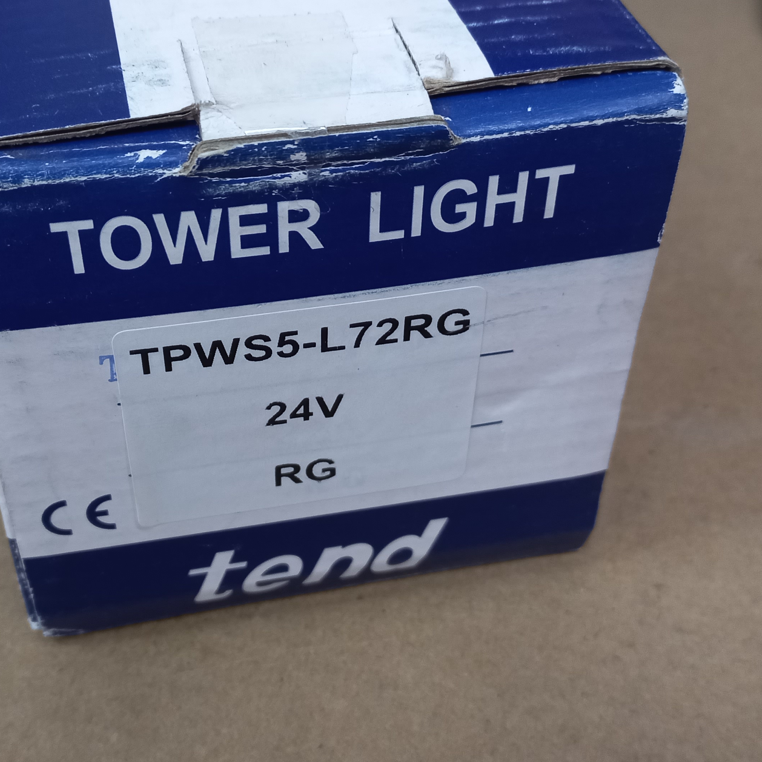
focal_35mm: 48
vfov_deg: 35.3
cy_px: 357
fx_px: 1195
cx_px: 302
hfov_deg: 35.2
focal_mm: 4.6
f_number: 1.8
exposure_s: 1/33
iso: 200
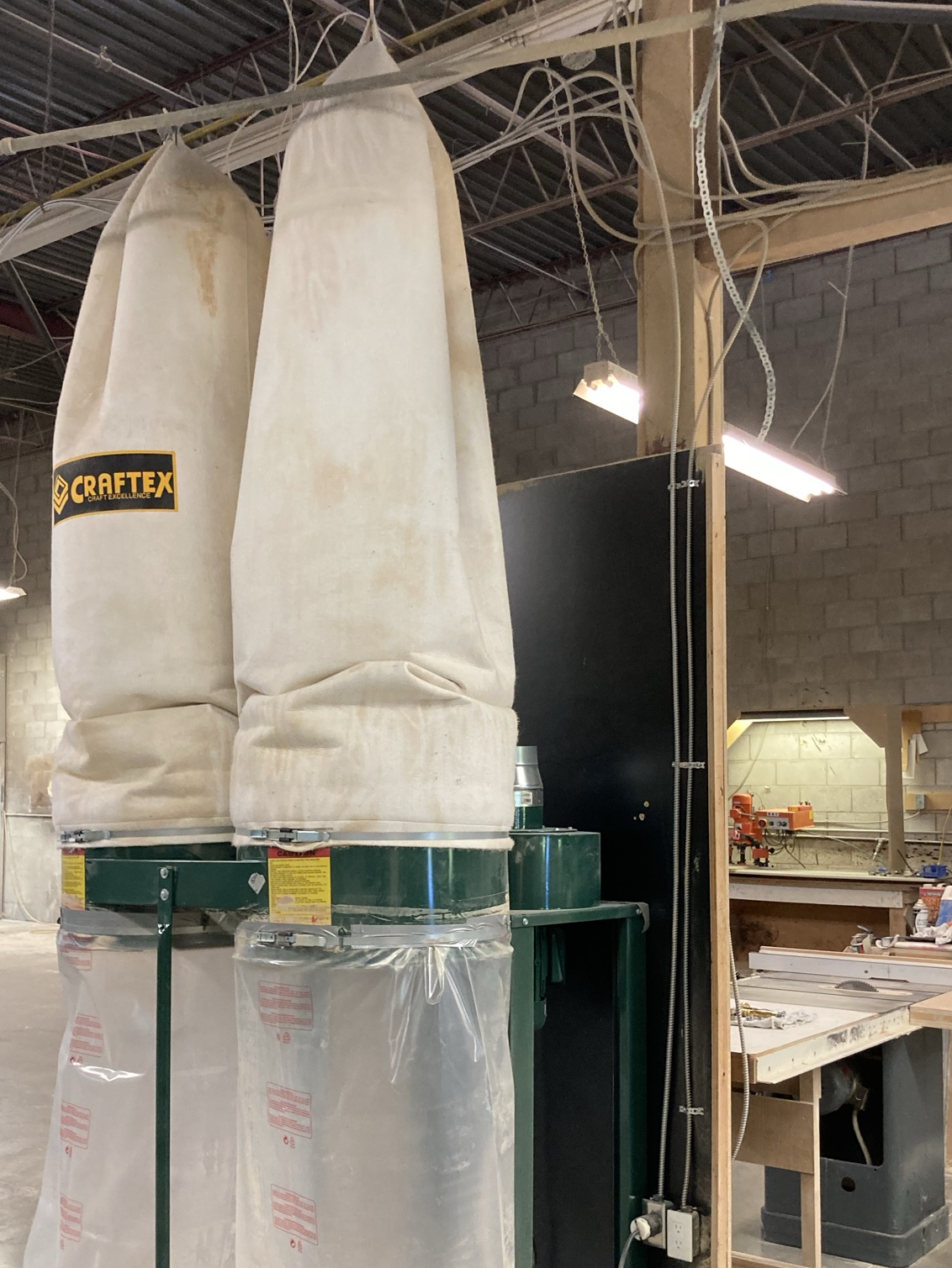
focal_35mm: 38
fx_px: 1393
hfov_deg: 37.7
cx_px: 426
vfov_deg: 48.8
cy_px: 742
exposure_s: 1/60
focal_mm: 3.99
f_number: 1.8
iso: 160
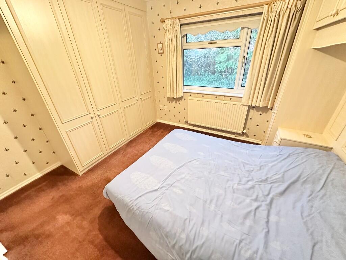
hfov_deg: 102.1
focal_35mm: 14
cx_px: 173
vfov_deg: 85.7
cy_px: 130
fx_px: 140
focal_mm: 2.22
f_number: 2.2
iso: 640
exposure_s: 1/50
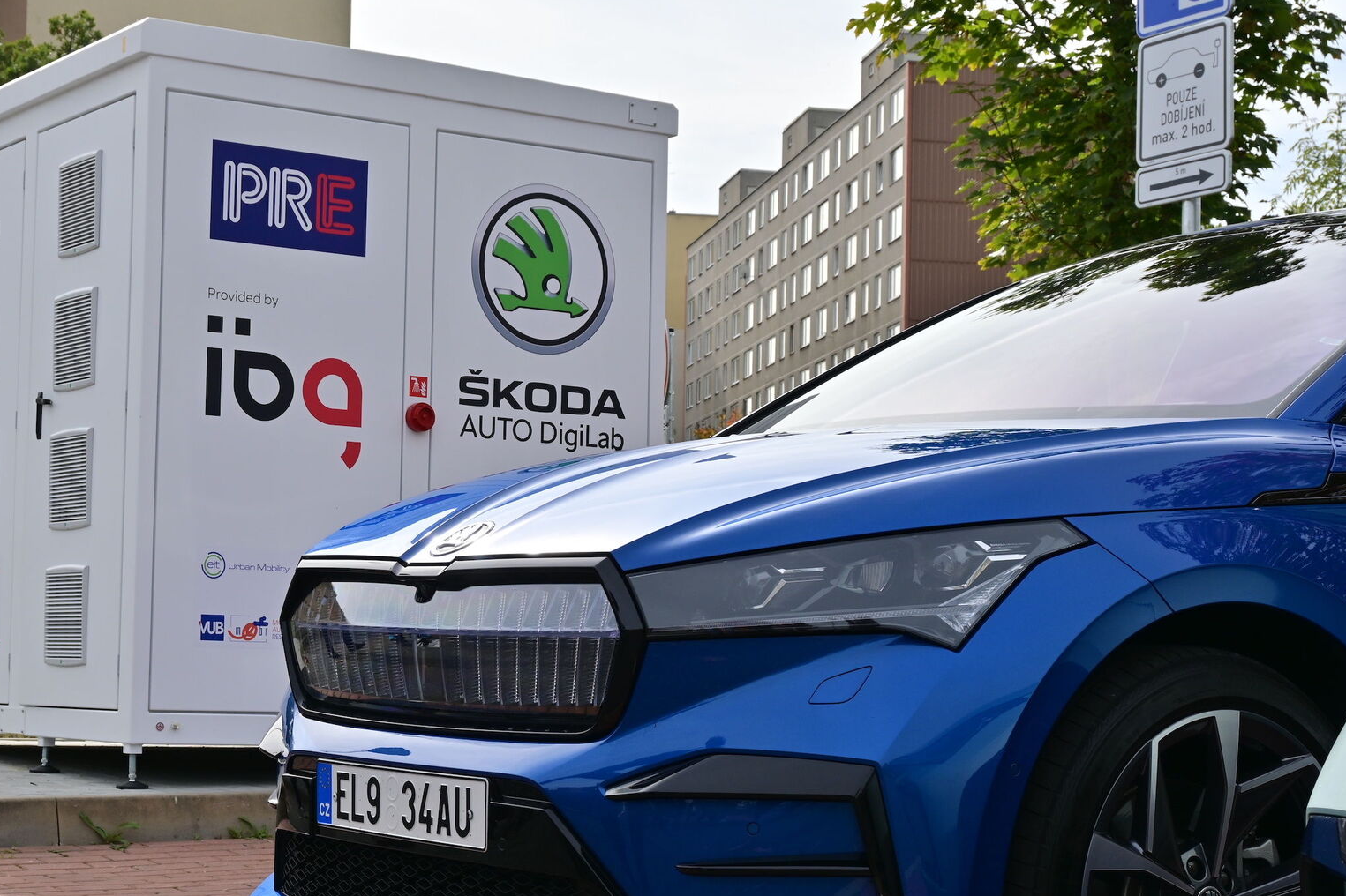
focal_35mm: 68
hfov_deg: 29.5
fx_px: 2542
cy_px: 541
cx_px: 502
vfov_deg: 20.0
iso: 100
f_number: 9
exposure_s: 1/320
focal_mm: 36
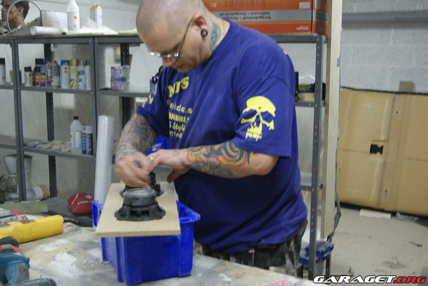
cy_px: 143
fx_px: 499
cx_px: 214
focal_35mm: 42
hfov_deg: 46.4
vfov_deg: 31.9
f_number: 4.5
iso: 400
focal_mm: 28
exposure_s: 1/6
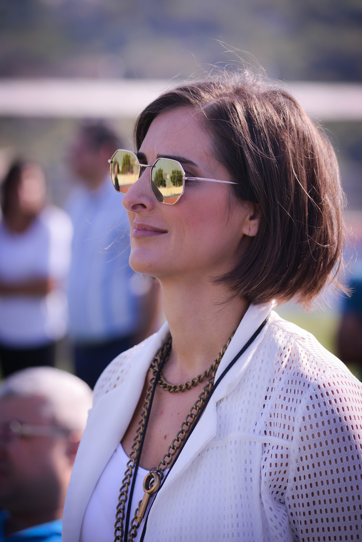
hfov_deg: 12.2
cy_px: 271
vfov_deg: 18.3
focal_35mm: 112
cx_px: 181
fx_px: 1688
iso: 200
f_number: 4
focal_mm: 112
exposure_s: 1/2000
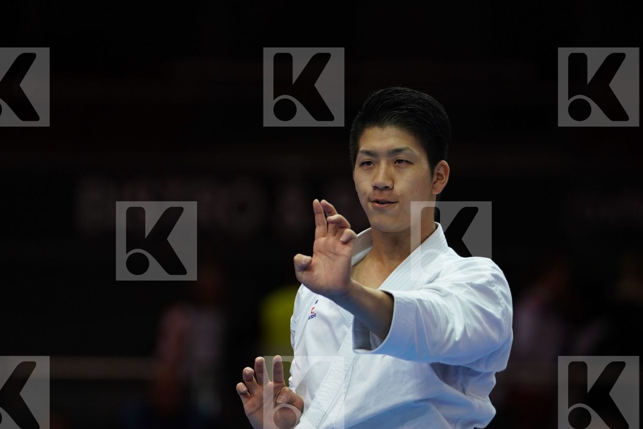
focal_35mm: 365
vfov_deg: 3.8
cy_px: 241
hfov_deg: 5.6
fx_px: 6519
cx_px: 304
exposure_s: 1/125
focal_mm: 200
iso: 320
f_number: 2.8
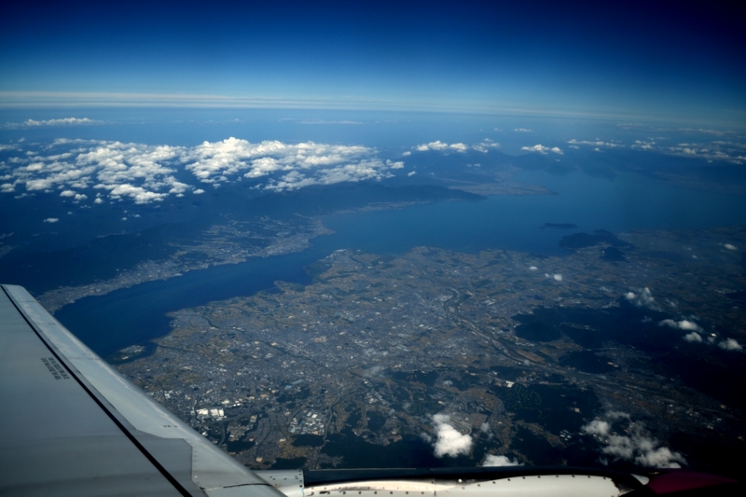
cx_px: 373
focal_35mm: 27
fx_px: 559
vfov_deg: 47.9
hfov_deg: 67.4
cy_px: 248
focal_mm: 18
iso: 200
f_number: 3.5
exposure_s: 1/4000
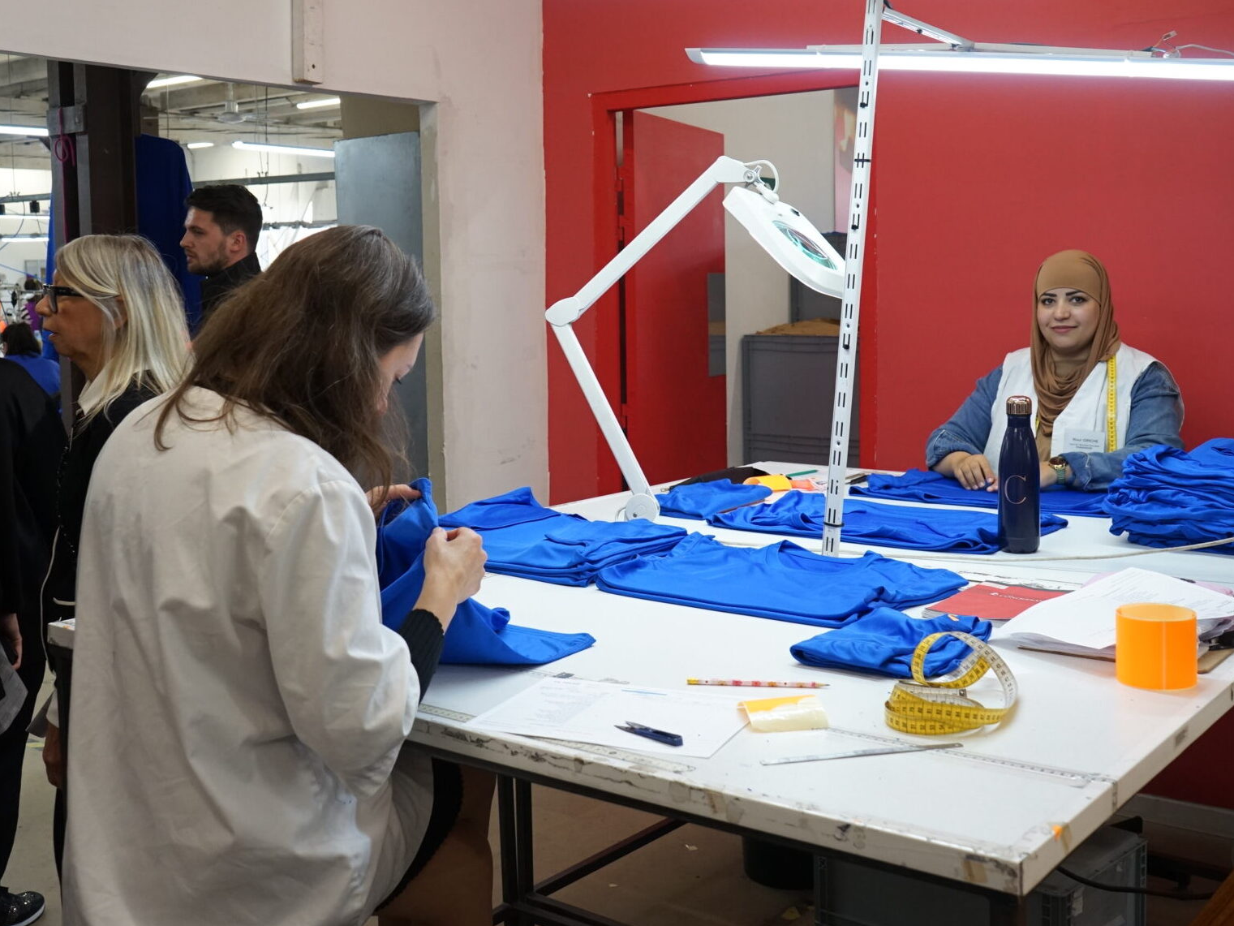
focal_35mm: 33
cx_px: 703
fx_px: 1176
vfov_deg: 43.0
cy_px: 463
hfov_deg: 55.2
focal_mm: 30
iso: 2000
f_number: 5.6
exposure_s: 1/160
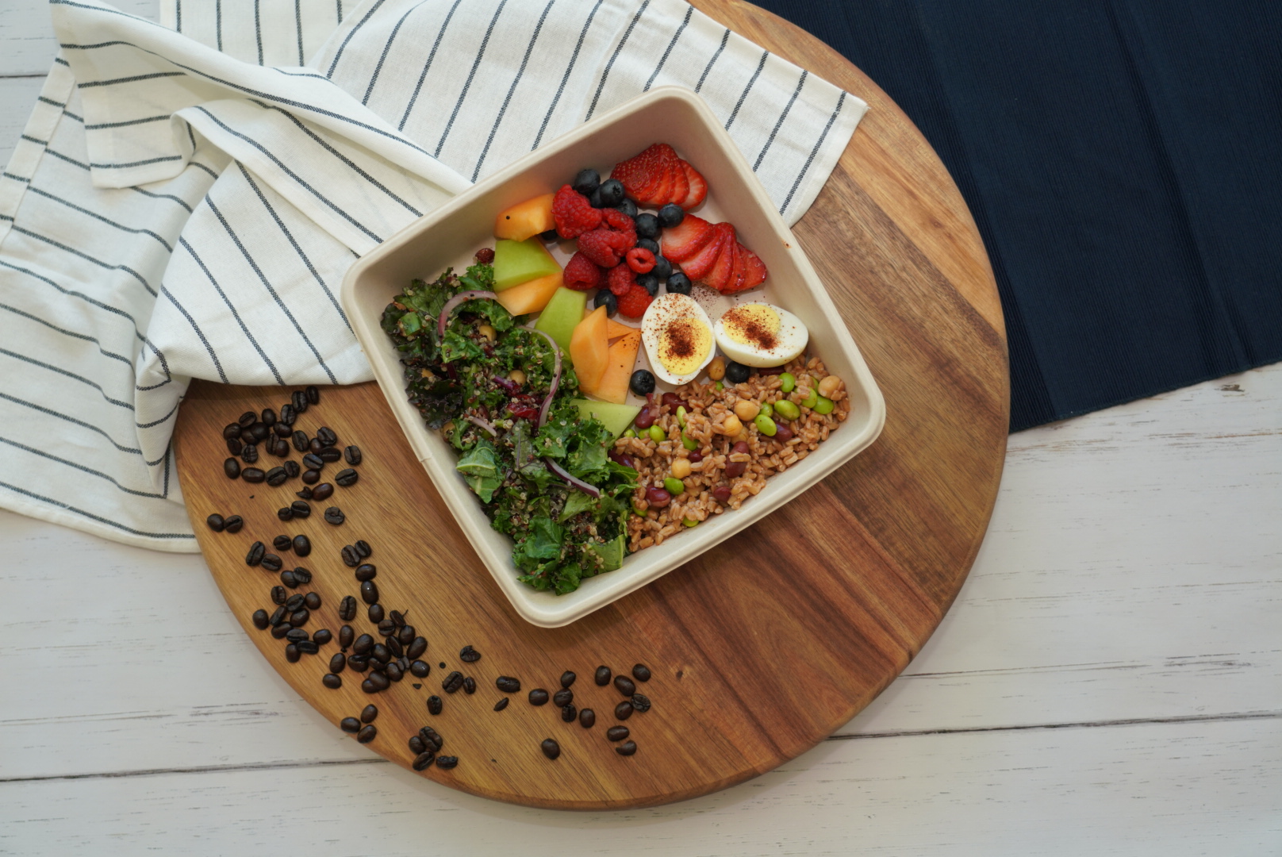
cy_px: 428
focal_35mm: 35
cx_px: 641
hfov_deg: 54.4
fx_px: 1247
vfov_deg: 37.9
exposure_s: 1/250
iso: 320
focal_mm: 35
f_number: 4
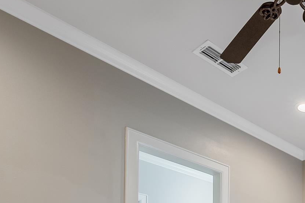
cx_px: 329
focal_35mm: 42
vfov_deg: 24.9
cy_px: 300
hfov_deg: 38.9
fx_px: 356
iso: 800
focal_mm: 14
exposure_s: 1/13
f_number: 8
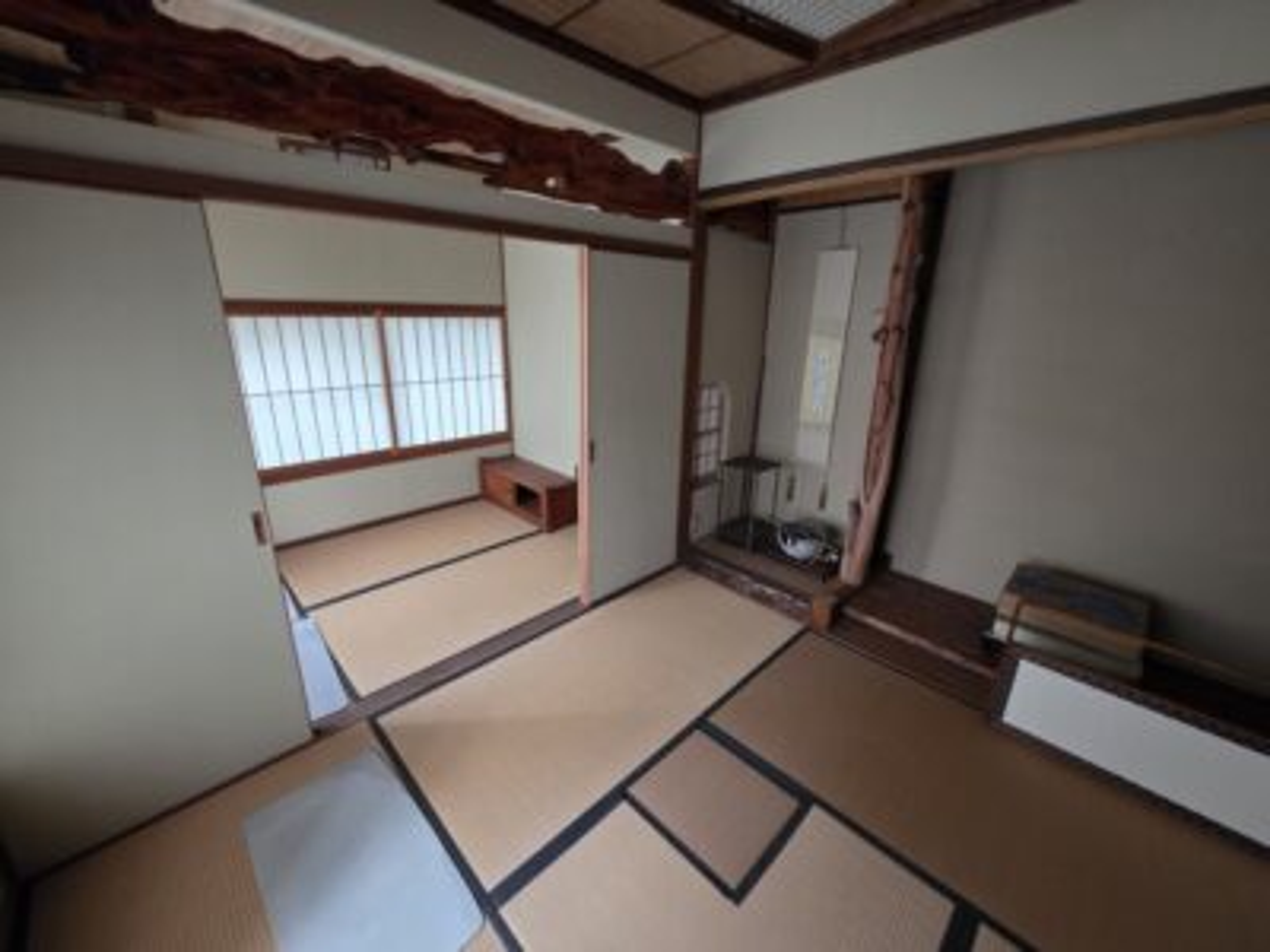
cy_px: 476
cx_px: 635
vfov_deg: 89.9
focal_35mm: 13
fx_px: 477
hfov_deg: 106.2
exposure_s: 1/50
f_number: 1.9
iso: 640
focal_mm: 2.2
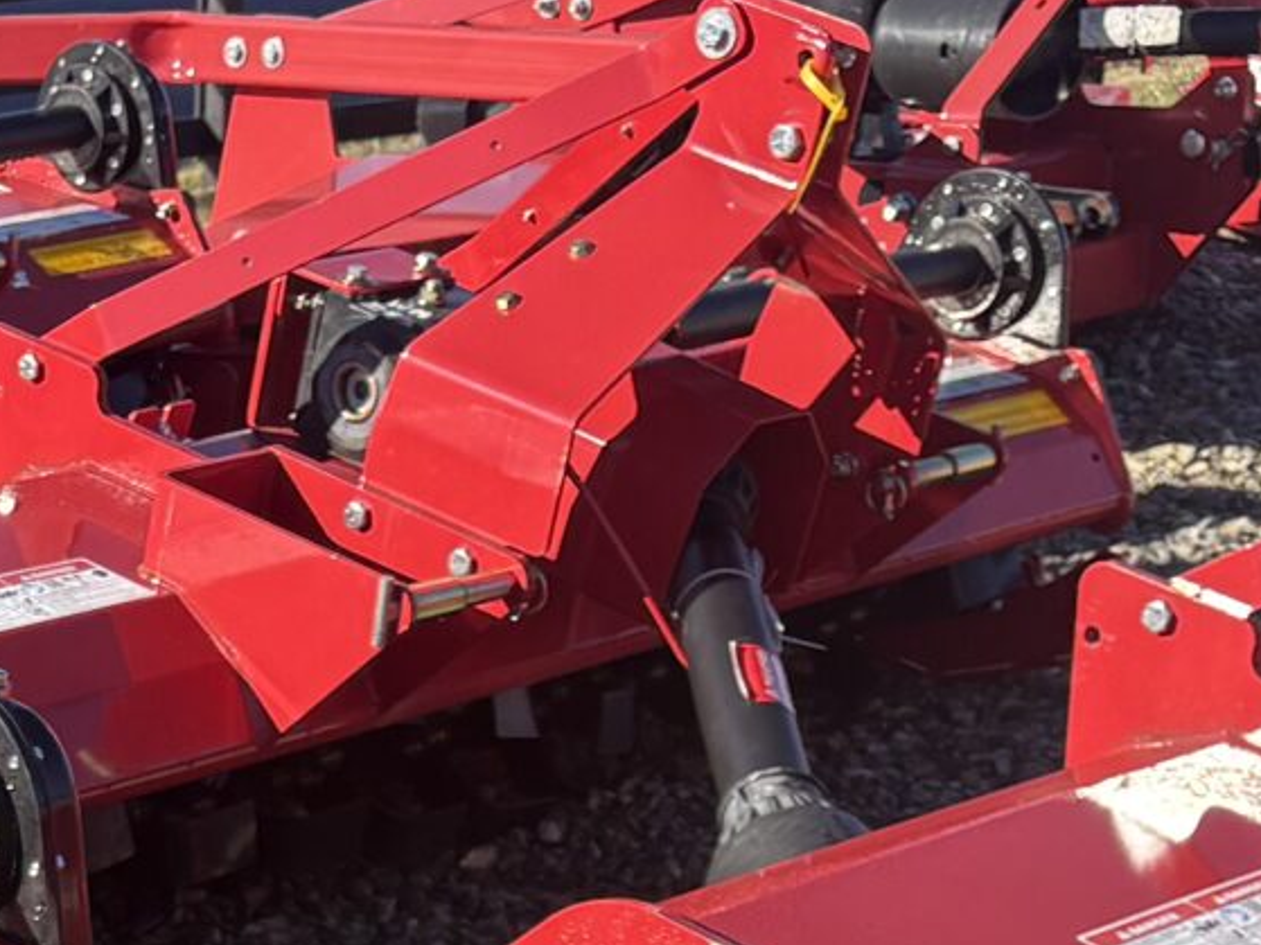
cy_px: 1680
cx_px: -88
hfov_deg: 16.1
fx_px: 4334
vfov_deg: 11.6
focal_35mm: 119
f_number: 1.6
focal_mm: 5.96
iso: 50
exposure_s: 1/1217
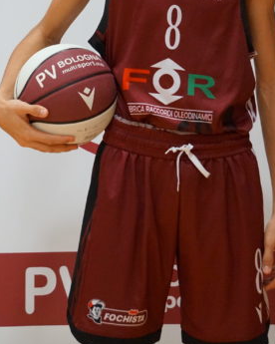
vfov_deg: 11.0
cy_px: 48
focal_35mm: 174
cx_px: 133
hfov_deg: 8.9
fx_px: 1768
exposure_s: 1/100
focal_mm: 71
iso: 3200
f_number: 5
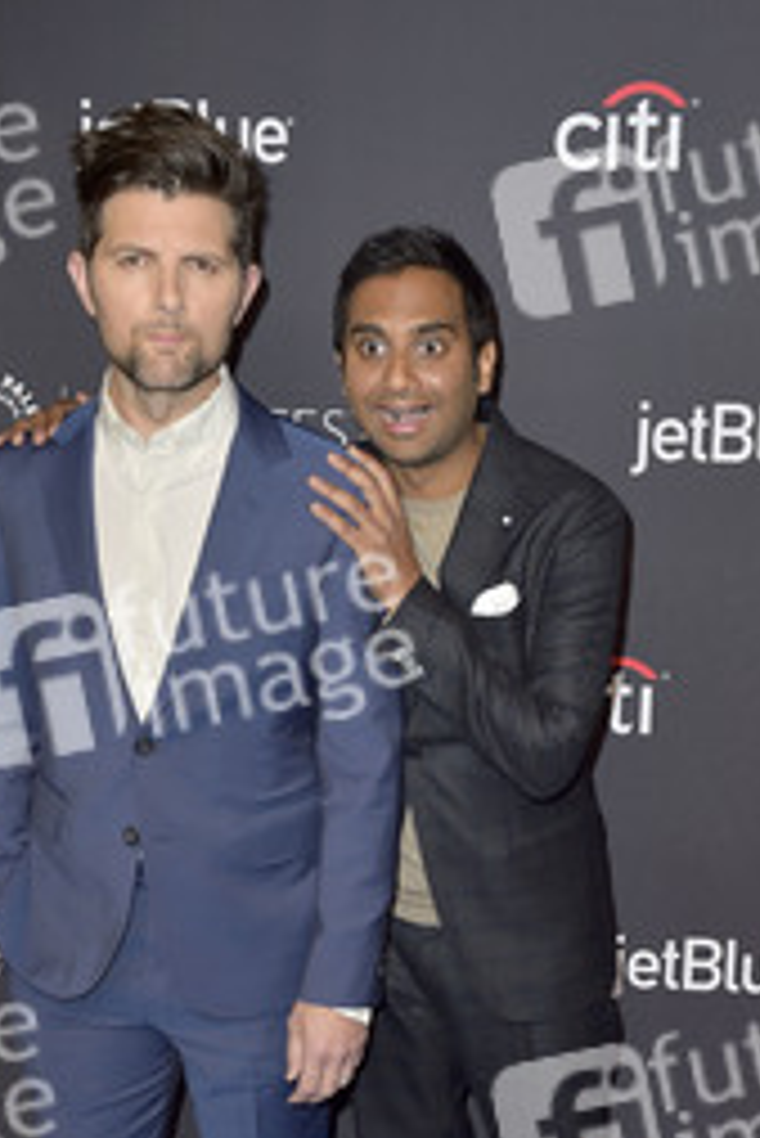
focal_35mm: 60
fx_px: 1897
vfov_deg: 32.6
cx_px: 317
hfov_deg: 22.6
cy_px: 886
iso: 250
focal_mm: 38
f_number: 5.6
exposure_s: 1/250
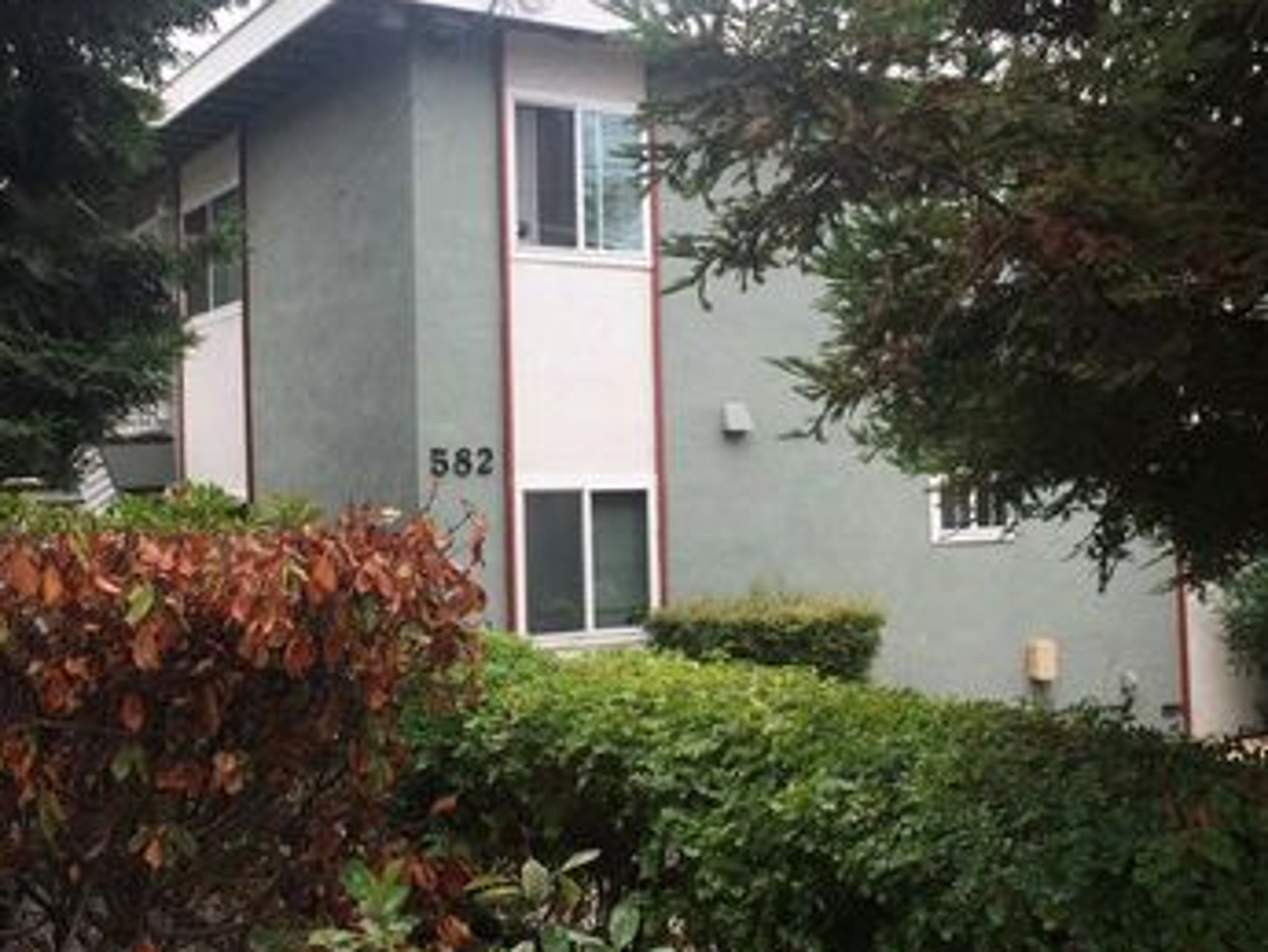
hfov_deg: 44.8
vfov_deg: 34.4
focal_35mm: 42
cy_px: 458
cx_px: 610
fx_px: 1539
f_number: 2.2
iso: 32
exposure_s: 1/348
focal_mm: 4.15
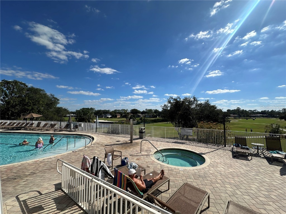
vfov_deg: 85.7
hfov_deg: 102.1
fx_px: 116
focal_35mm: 14
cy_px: 107
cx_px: 143
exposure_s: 1/4132
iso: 50
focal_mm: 2.22
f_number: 2.2
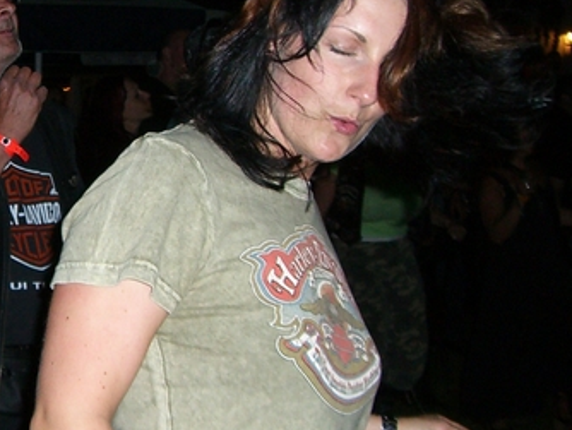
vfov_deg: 16.2
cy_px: 156
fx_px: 1505
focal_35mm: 91
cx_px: -2
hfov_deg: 20.8
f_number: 2.7
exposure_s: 1/60
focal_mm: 6.2
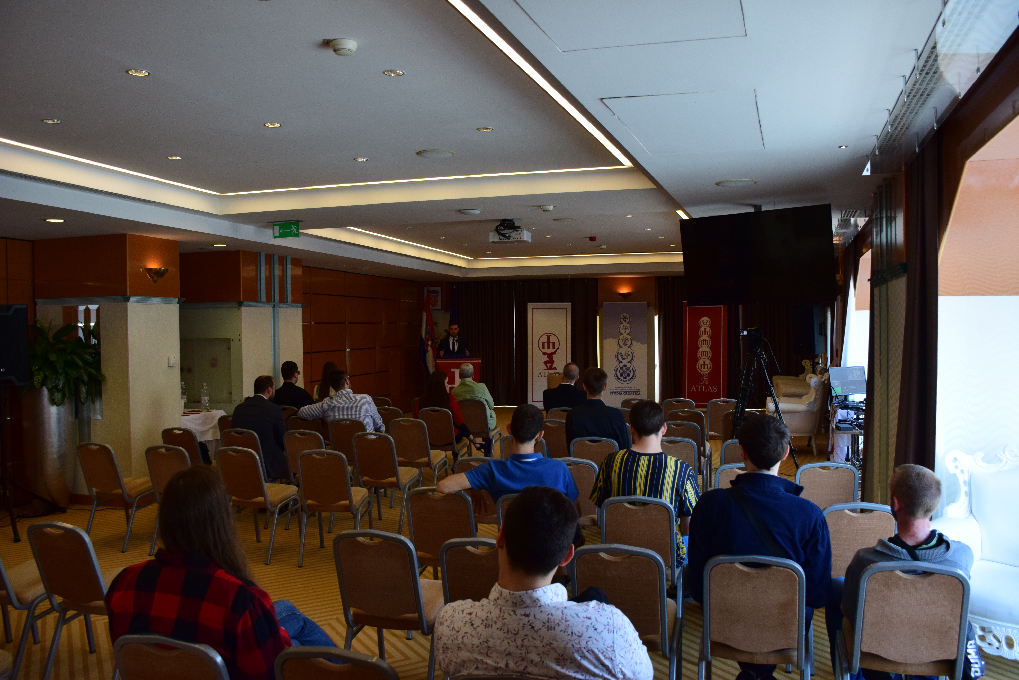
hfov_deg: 67.4
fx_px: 764
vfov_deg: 47.9
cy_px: 340
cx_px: 510
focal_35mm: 27
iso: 800
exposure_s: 1/125
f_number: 5.6
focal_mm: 18
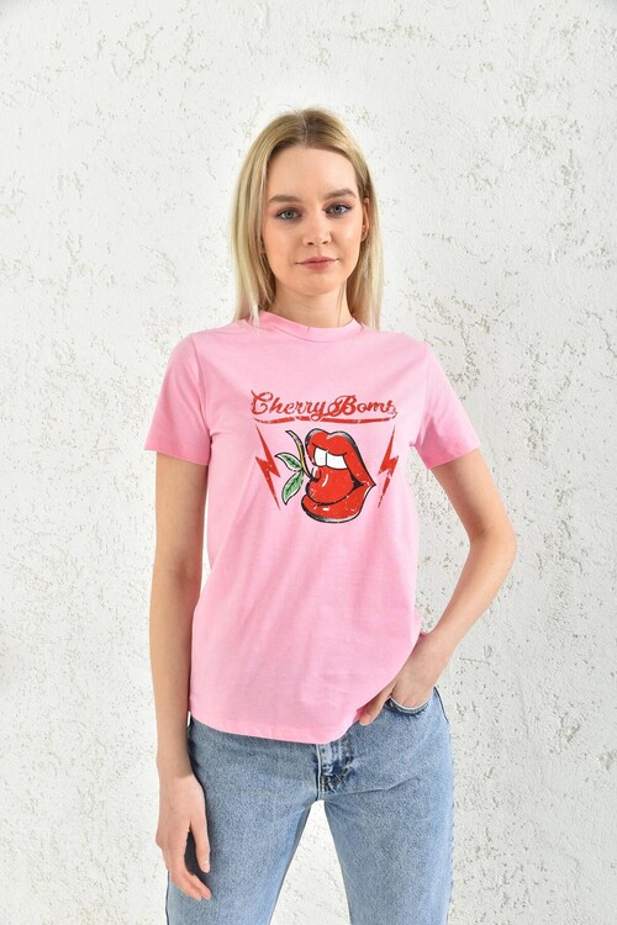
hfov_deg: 38.9
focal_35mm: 34
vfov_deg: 55.8
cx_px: 308
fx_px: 874
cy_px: 462
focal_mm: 34
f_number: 7.1
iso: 100
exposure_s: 1/160
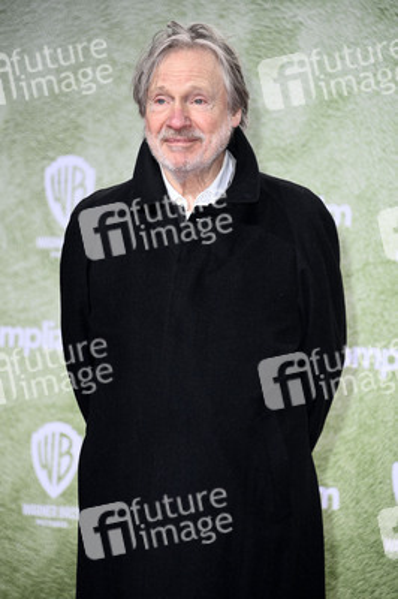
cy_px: 300
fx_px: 3156
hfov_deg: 7.2
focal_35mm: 190
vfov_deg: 10.8
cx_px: 199
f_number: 5.6
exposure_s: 1/250
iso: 640
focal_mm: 190
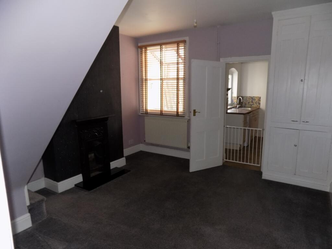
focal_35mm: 23
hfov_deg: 73.9
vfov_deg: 58.9
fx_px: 221
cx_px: 166
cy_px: 124
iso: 200
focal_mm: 4
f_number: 3.1
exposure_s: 1/30
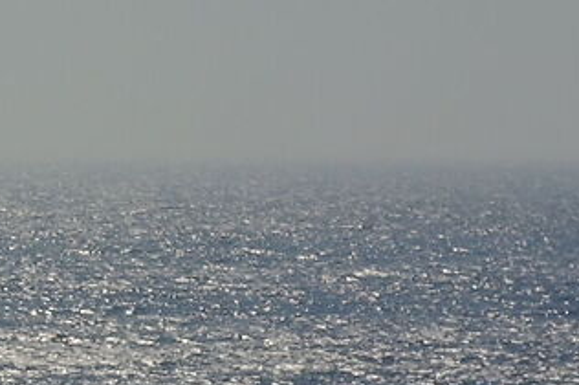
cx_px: -1114
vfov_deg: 2.1
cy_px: 246
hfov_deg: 3.0
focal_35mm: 669
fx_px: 10748
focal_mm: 32.85
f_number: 9
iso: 125
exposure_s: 1/1600
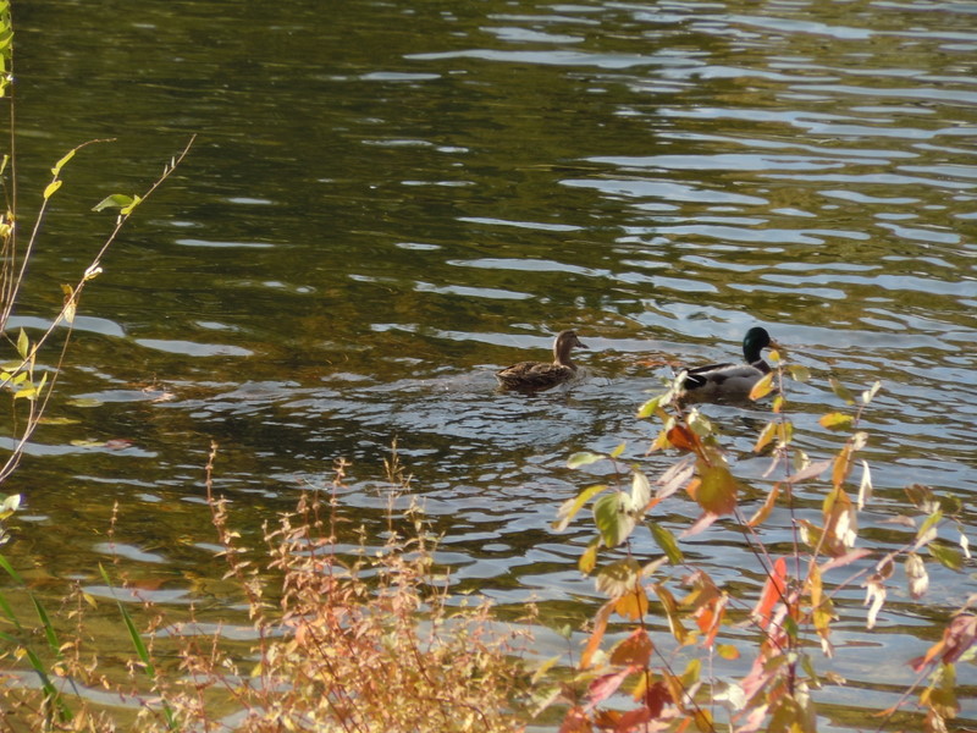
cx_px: 488
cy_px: 366
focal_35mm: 196
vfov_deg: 7.6
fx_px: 5532
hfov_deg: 10.1
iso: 100
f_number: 5.6
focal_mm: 35
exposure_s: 1/160
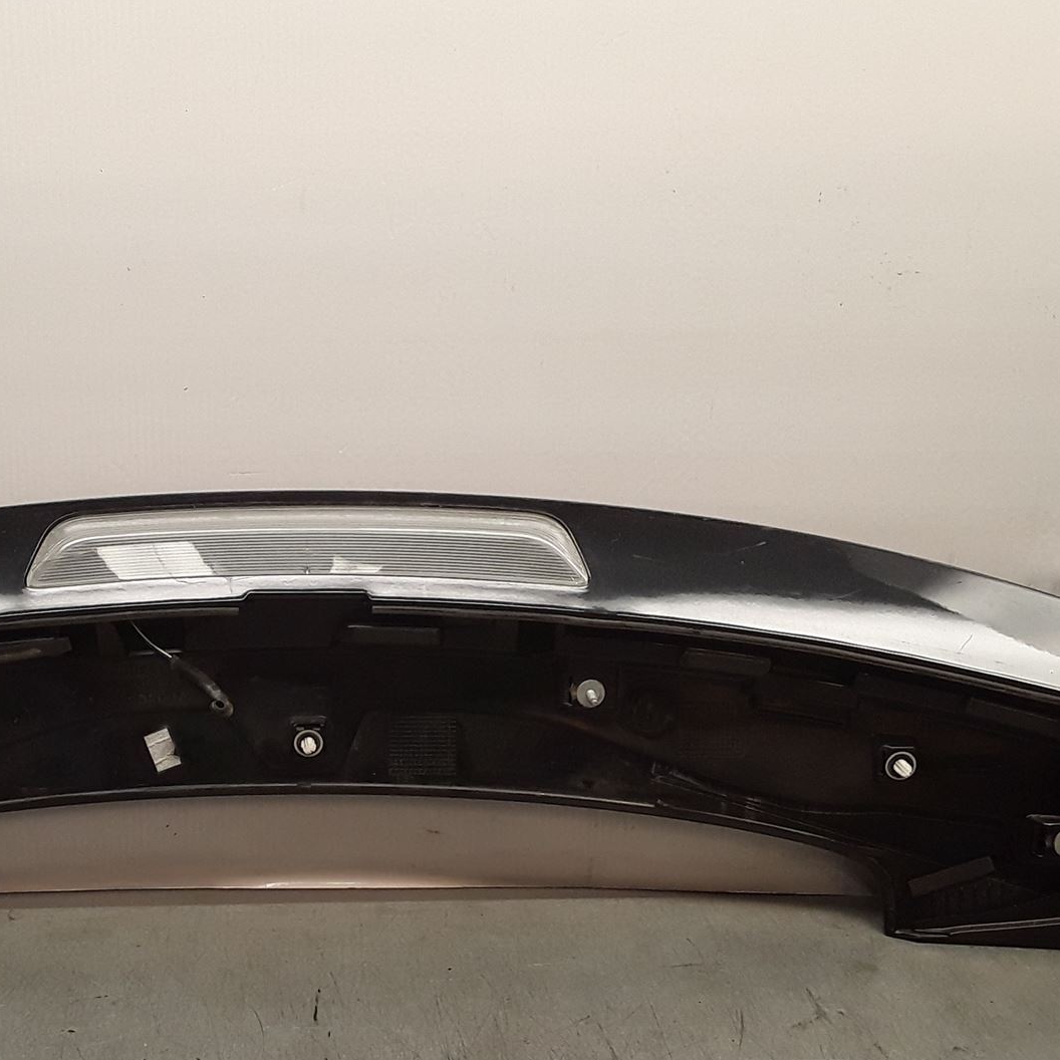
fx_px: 1663
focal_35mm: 48
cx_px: 311
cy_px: 649
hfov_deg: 34.8
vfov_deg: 35.2
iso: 50
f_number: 1.9
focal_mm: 2.91
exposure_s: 1/100
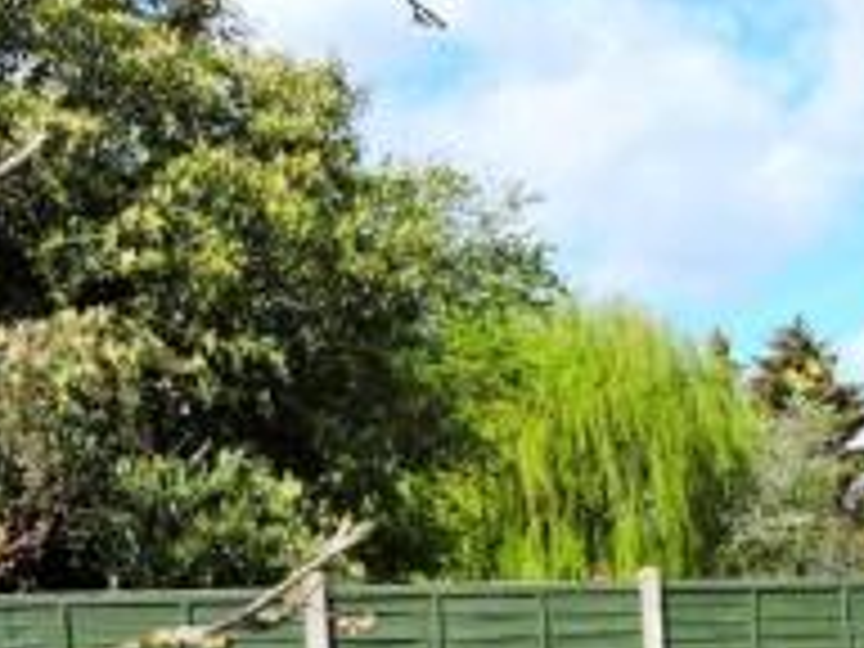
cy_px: 754
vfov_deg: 19.2
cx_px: 947
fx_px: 1822
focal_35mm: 73
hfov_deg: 24.9
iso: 100
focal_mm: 4.3
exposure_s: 1/1000
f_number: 3.3
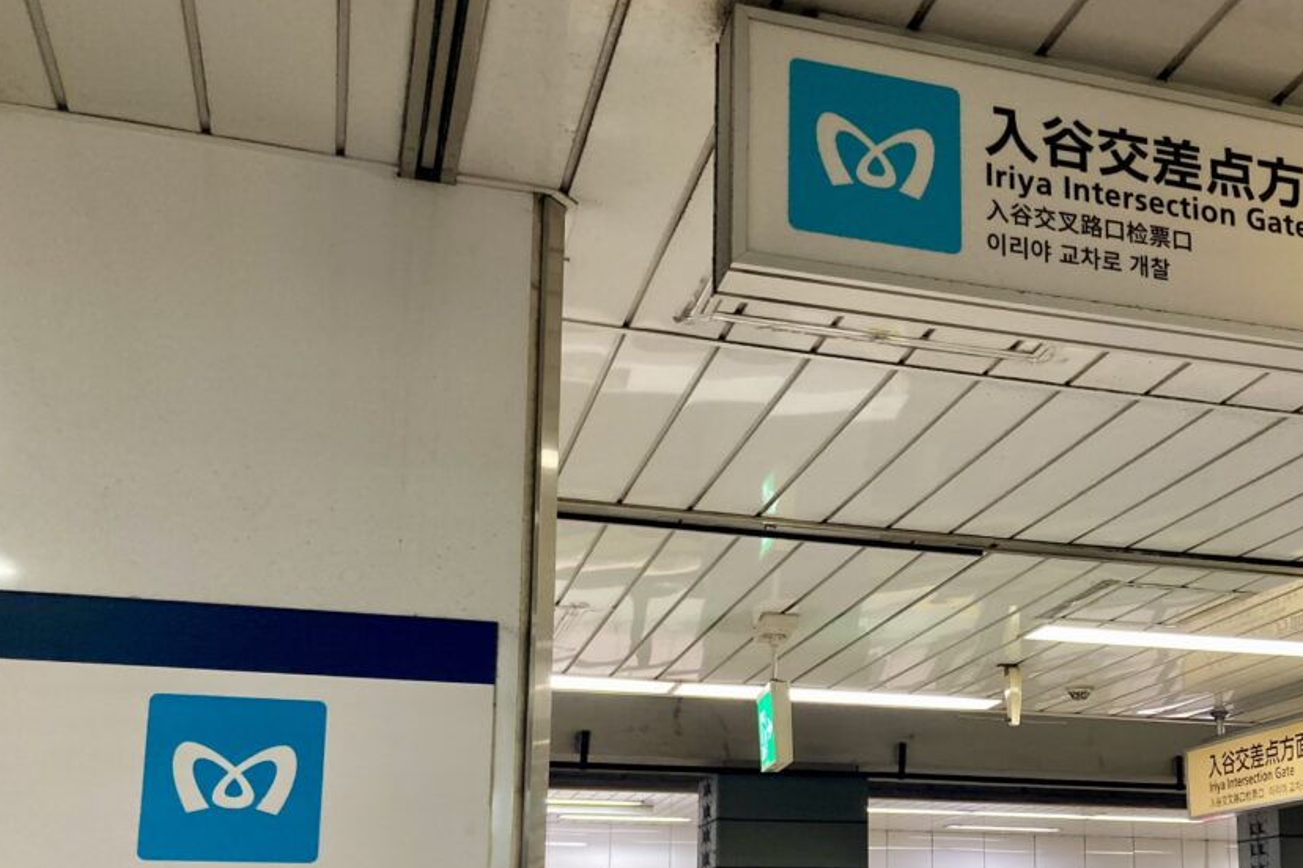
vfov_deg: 29.2
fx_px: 1629
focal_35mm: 45
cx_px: 935
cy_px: 690
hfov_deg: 42.6
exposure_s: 1/50
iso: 100
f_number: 1.8
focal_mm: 3.99
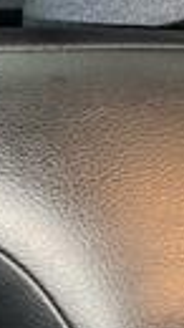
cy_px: 63
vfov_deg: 15.4
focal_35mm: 139
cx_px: -199
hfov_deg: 8.2
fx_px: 1207
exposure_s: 1/6
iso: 64
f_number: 1.5
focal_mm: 5.7
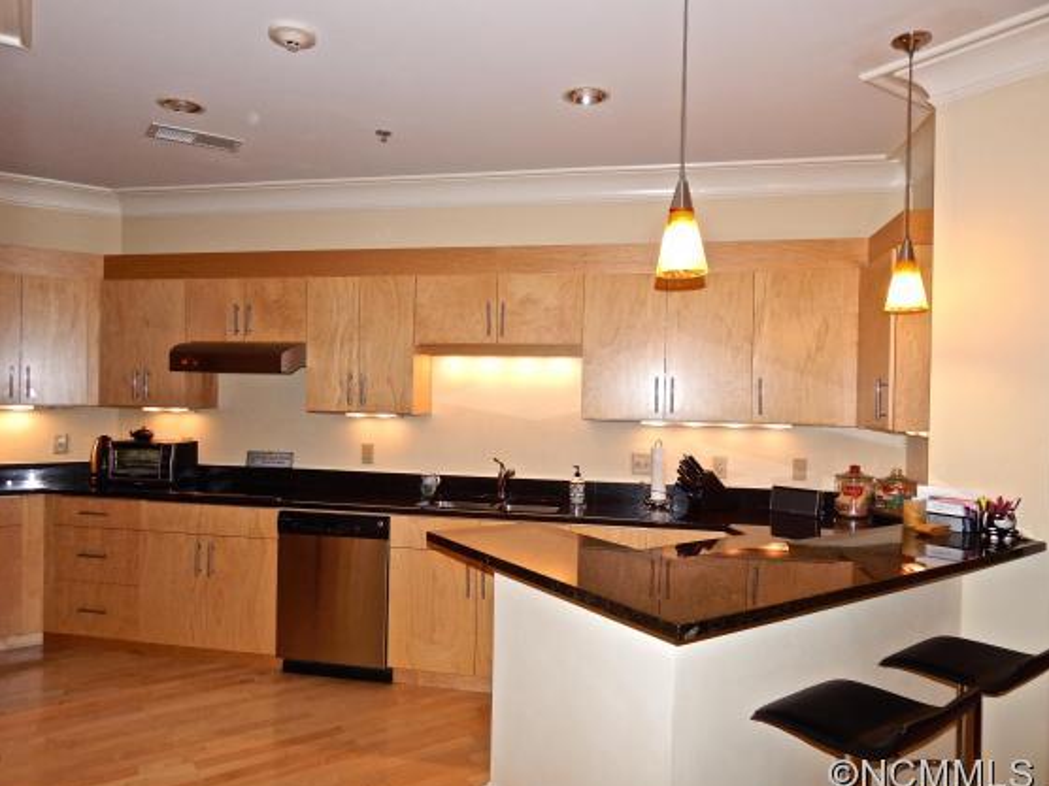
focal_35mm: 24
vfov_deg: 56.8
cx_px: 515
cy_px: 407
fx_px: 727
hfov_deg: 71.6
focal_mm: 4
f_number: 3
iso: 200
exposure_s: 1/30
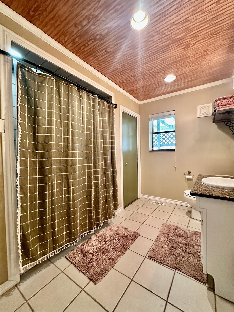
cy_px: 156
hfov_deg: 85.7
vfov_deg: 102.1
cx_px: 117
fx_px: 126
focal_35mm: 14
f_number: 2.2
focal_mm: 2.22
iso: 500
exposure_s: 1/60
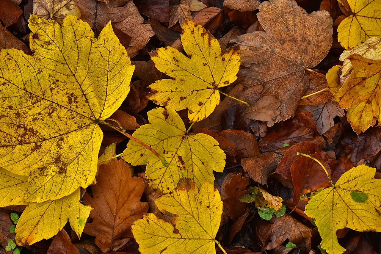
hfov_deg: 21.0
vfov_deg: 14.1
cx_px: 140
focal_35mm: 97
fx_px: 1027
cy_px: 152
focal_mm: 50
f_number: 8
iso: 200
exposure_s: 1/100
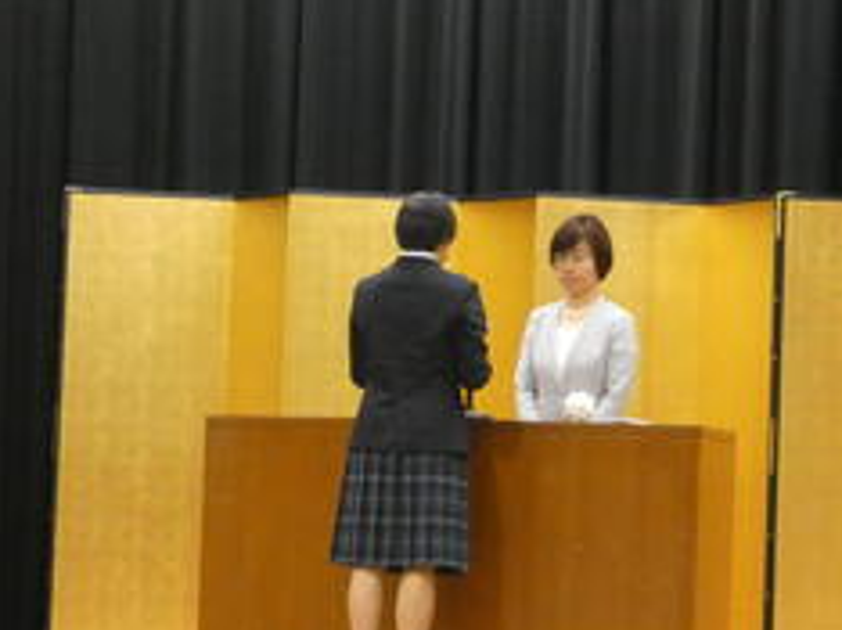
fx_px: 7022
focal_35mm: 289
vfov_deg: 5.1
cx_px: 583
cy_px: 151
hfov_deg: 6.9
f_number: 5.5
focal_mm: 30.2
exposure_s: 1/20
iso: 1600
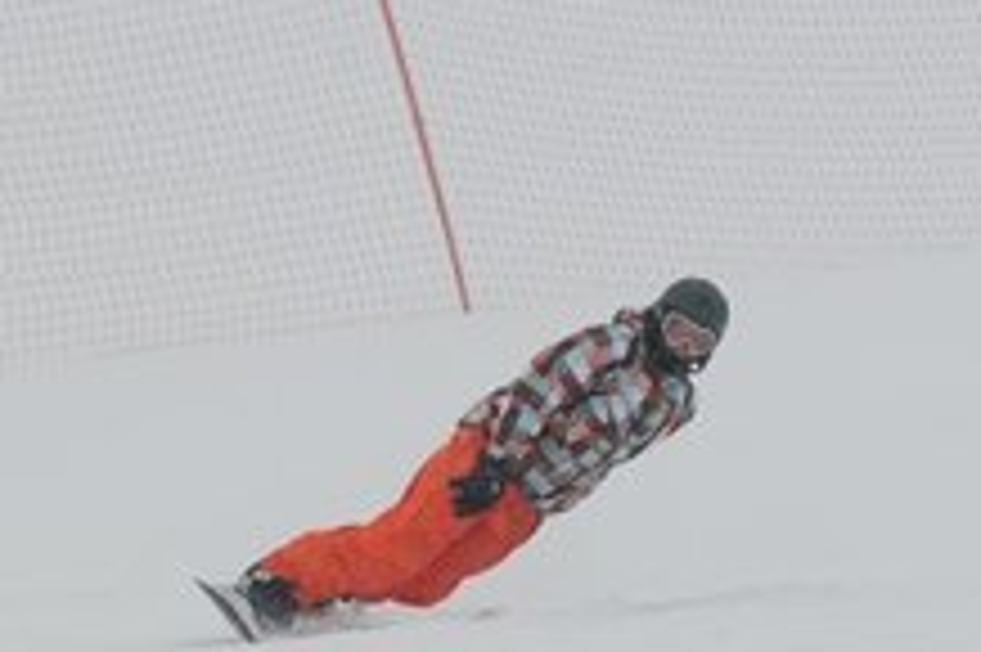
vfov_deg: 2.0
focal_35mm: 687
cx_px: 644
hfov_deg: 3.0
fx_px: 18706
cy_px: 261
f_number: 5.6
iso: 320
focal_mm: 250
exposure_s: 1/1000
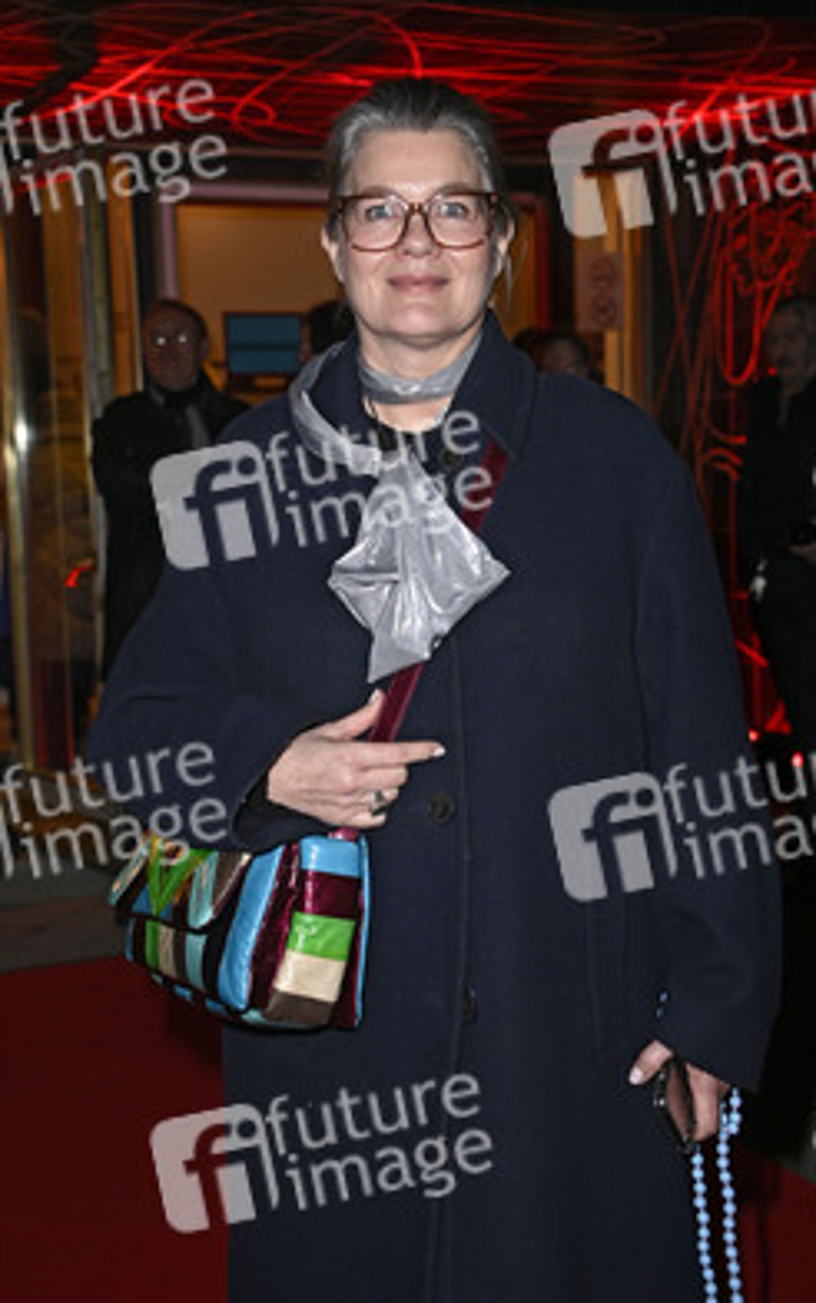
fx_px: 2061
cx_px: 418
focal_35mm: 58
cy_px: 656
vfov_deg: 35.1
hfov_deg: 22.4
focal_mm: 56
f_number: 5.6
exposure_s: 1/50
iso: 400
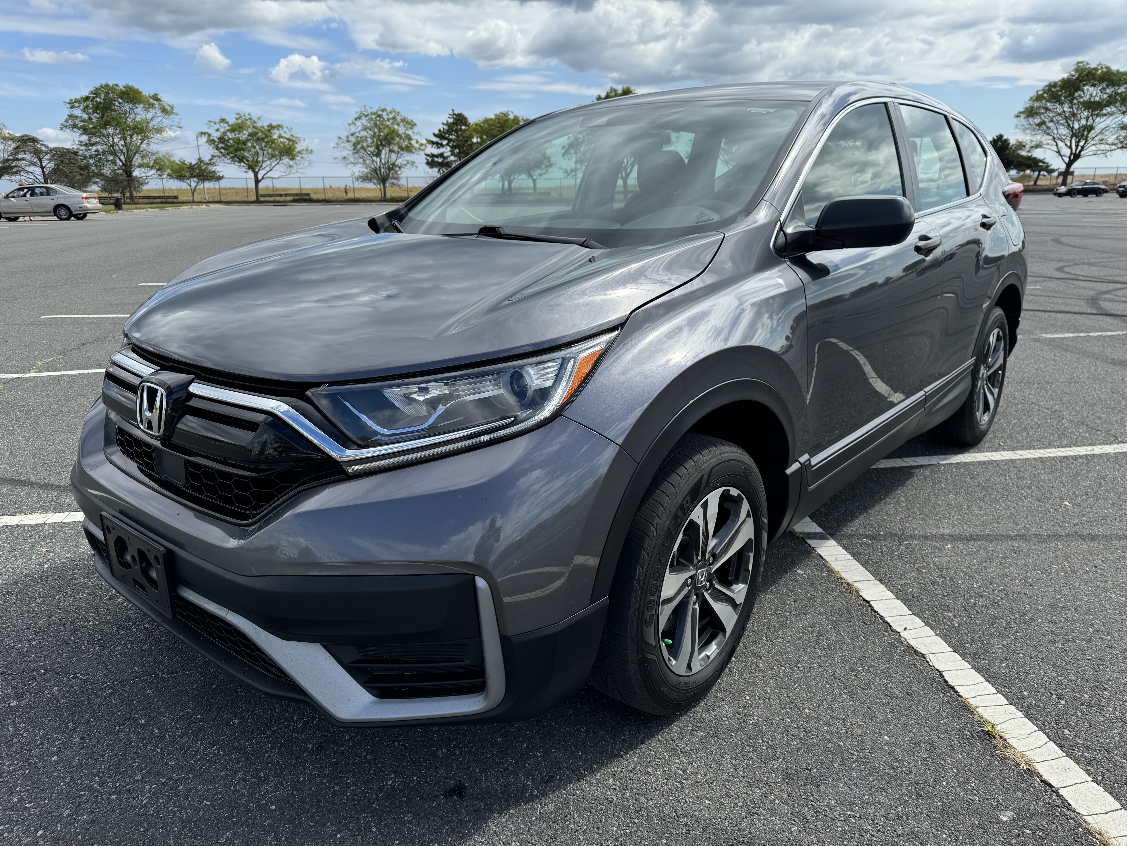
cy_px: 423
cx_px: 564
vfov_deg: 56.8
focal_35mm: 24
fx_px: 781
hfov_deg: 71.6
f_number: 1.78
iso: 80
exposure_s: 1/3413
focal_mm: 6.76
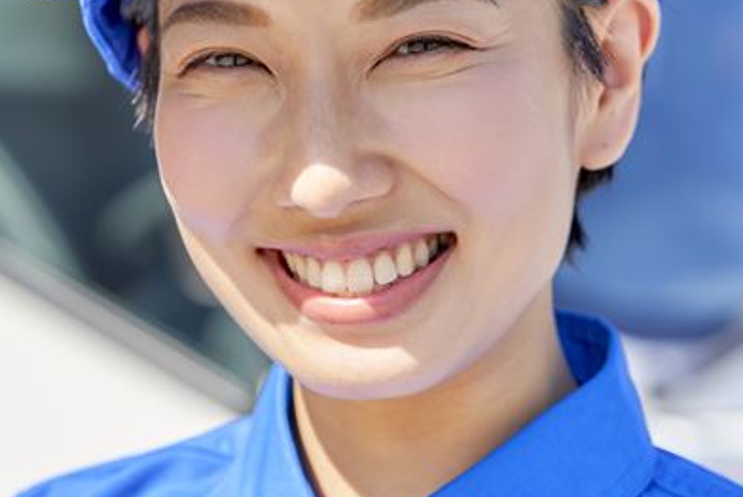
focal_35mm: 156
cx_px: 163
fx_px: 3222
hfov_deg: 13.1
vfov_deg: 8.8
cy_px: 188
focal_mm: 85
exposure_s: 1/1000
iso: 200
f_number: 4.5
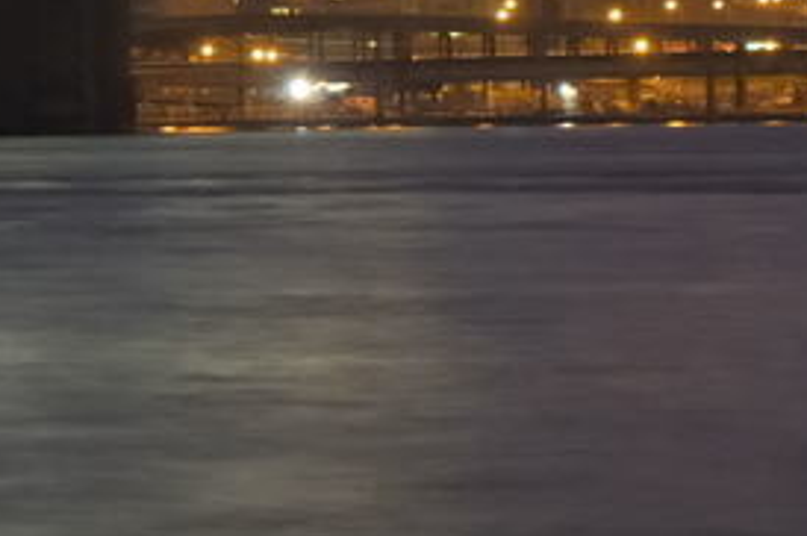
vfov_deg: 5.6
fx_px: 5485
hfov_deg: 7.5
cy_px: -146
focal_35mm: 245
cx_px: -1508
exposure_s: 4.5
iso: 100
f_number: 8
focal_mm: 28
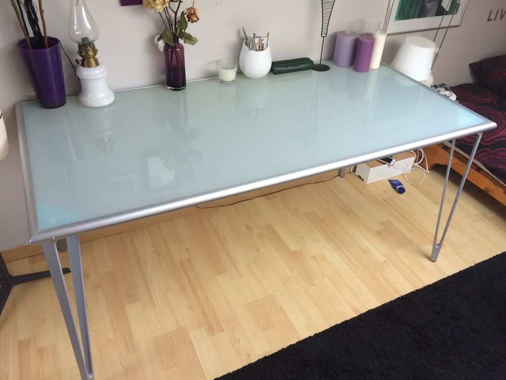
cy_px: 190
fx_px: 424
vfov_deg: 48.2
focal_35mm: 29
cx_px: 253
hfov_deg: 61.7
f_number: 2.2
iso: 50
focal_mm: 4.15
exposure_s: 1/33
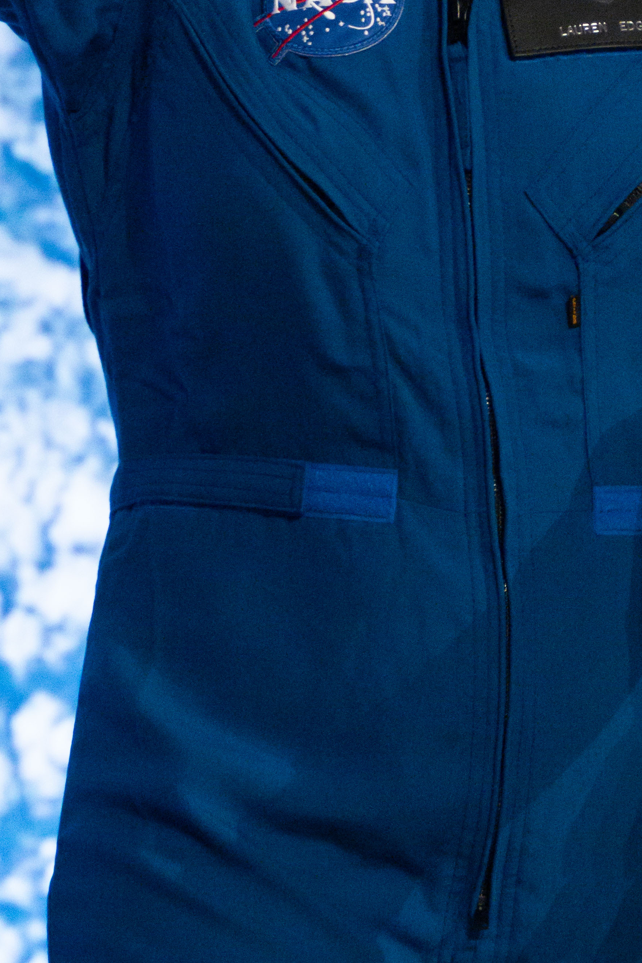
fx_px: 20973
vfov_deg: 2.6
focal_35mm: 784
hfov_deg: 1.8
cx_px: 324
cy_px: -174
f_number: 5.6
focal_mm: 250
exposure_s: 1/400
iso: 5000
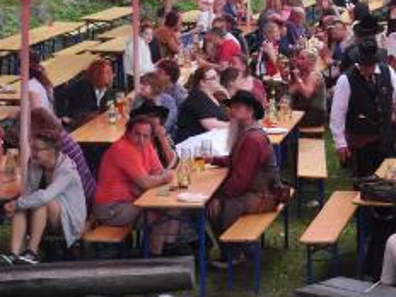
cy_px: 172
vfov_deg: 9.8
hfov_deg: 12.6
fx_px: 1739
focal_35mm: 152
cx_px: 505
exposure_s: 1/125
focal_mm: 22
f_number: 4.5
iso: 1600
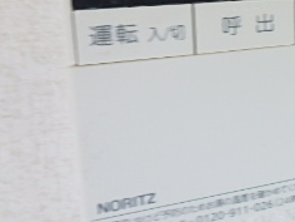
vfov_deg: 25.1
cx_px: 316
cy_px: 35
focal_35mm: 57
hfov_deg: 30.6
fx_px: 486
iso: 250
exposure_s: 1/30
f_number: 3.5
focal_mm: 3.7
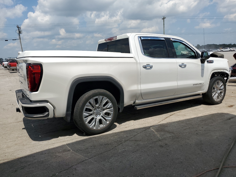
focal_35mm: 26
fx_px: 177
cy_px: 88
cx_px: 118
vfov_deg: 53.1
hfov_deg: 67.3
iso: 50
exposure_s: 1/5000
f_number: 1.5
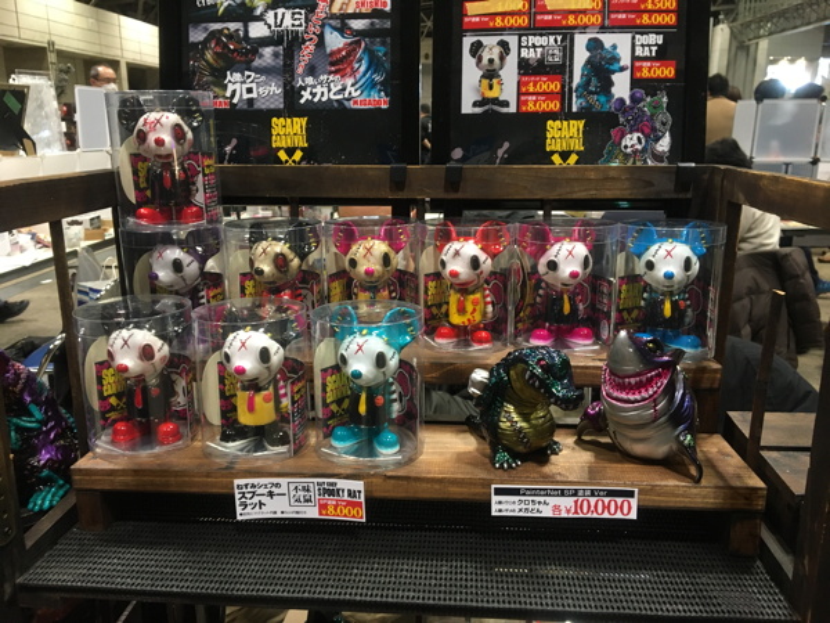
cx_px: 415
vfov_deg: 48.2
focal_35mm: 29
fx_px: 695
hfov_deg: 61.7
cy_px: 312
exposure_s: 1/33
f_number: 2.2
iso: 160
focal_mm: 4.15
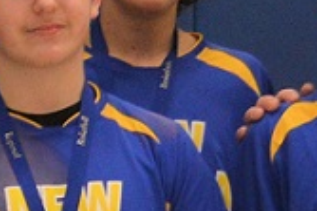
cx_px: -176
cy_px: 553
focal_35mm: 268
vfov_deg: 4.9
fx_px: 2358
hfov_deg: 7.5
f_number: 4
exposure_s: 1/60
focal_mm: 24
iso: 720
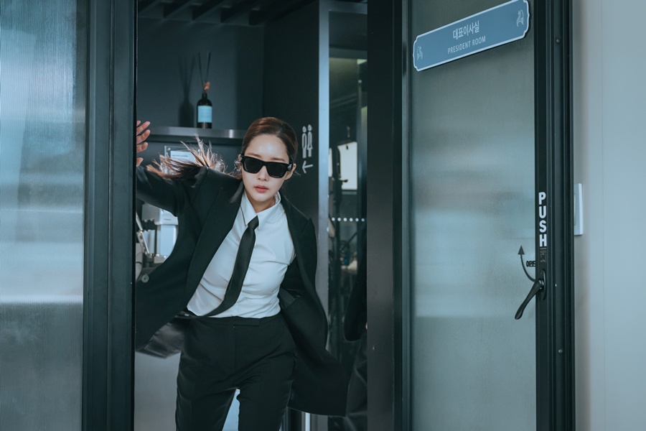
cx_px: 323
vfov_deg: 19.5
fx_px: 1256
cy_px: 216
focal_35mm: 70
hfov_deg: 28.8
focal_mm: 70
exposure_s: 1/160
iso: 2500
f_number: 5.6
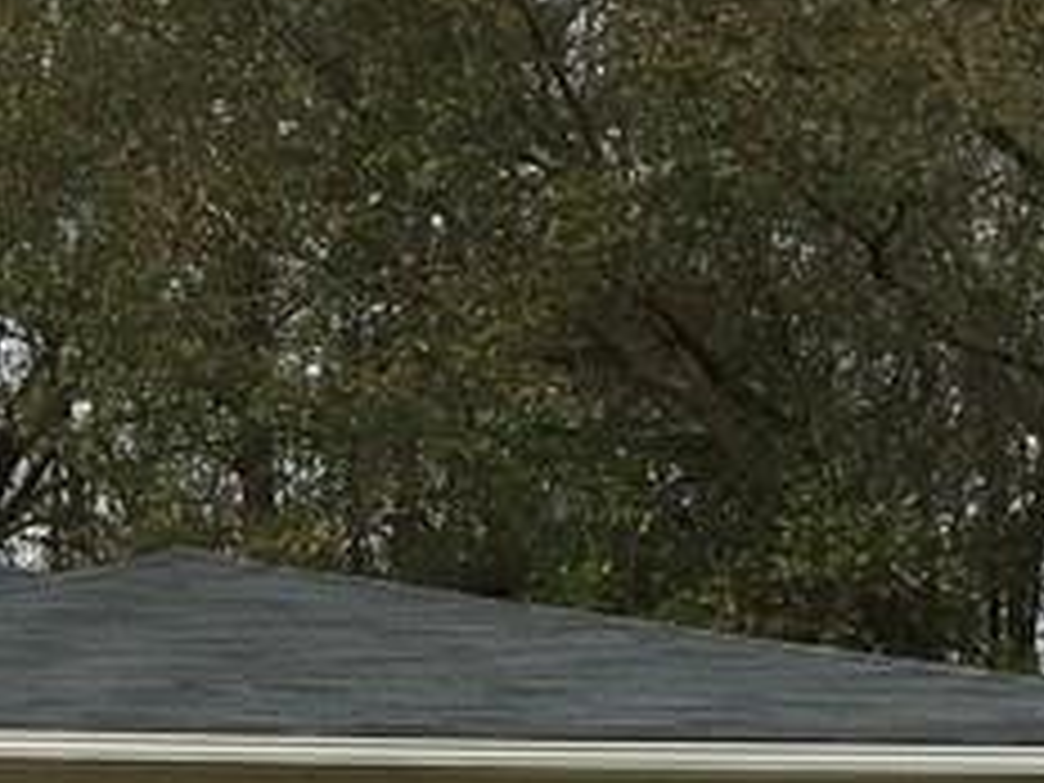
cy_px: 891
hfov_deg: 14.3
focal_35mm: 128
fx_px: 3860
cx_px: -585
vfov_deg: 11.4
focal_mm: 4.15
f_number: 2.2
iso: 25
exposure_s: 1/1672
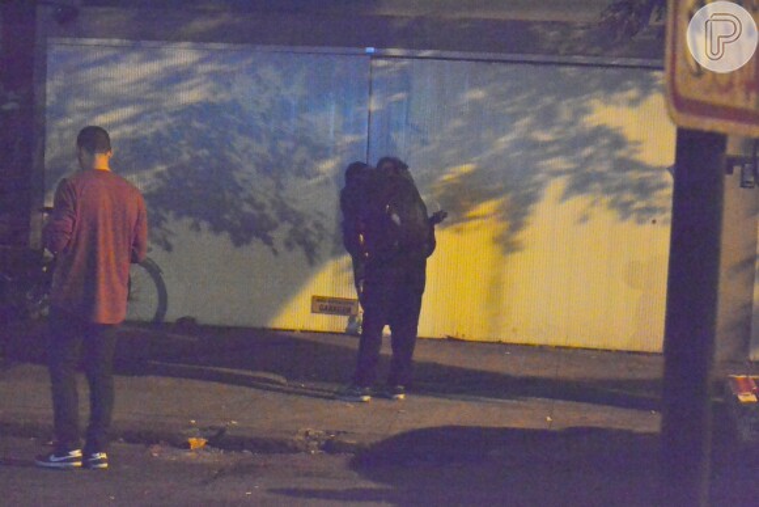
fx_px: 1582
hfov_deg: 27.0
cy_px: 254
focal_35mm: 75
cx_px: 380
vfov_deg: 18.2
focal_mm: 50
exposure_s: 1/100
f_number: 5
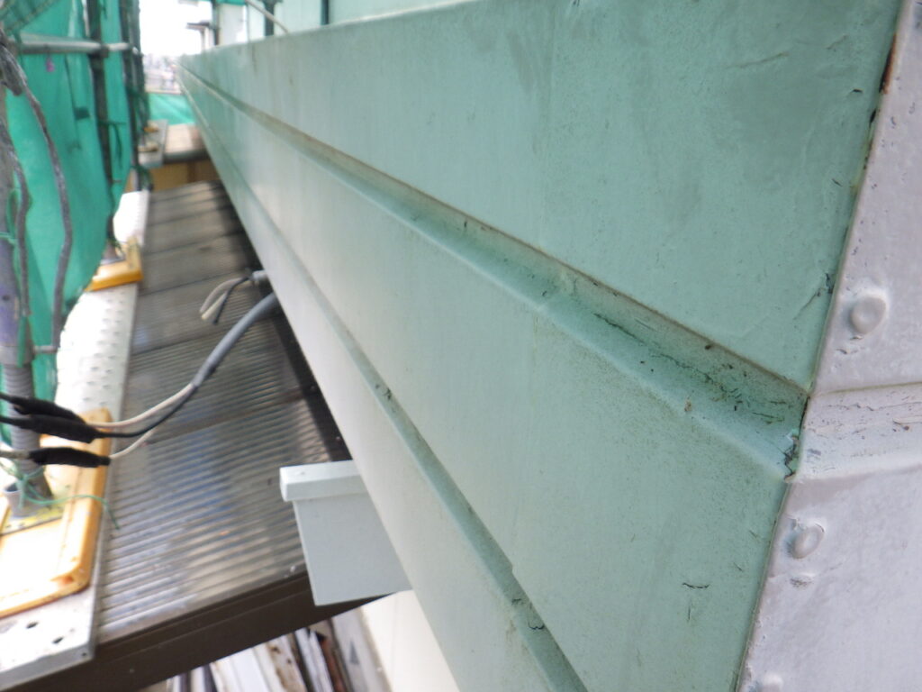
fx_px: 746
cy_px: 346
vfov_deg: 49.7
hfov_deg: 63.4
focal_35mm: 28
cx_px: 461
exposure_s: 1/125
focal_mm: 5
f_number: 3.5
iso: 125
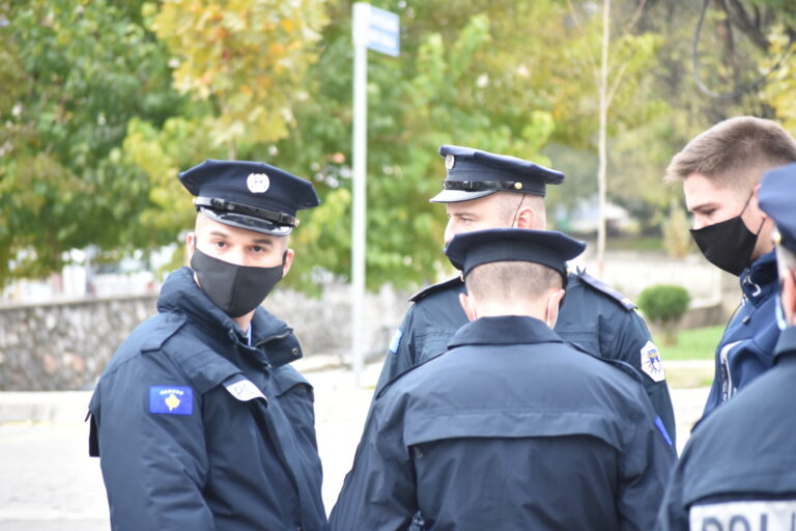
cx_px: 398
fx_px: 3316
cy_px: 266
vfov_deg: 9.1
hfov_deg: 13.7
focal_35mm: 150
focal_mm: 100
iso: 800
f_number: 8
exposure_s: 1/320
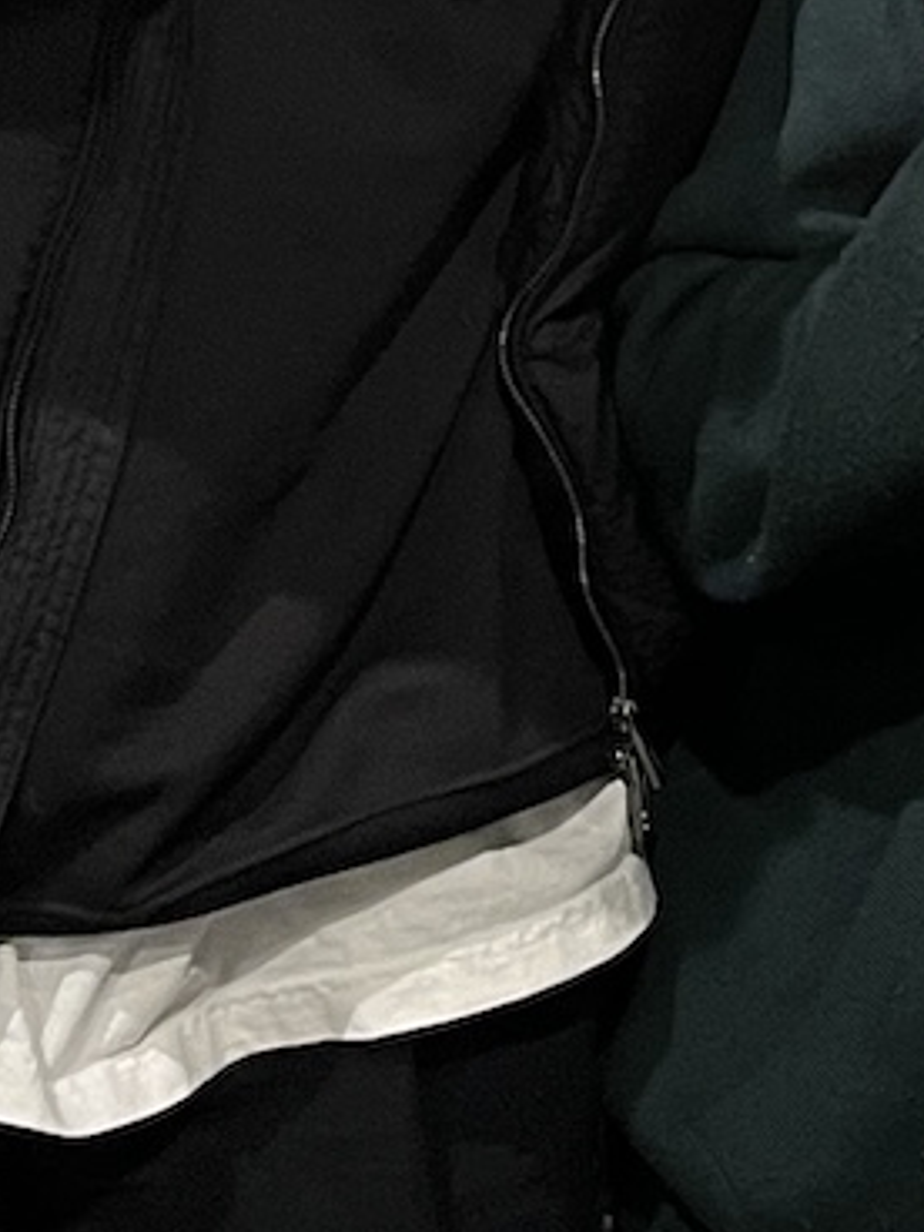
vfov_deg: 14.5
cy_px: -226
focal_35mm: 132
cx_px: 1175
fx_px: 4698
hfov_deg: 11.0
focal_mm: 5.1
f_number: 1.6
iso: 125
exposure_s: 1/50
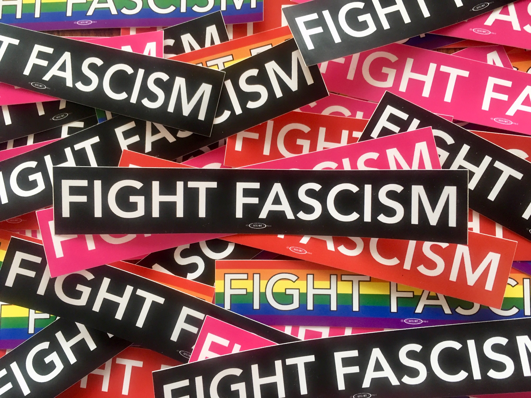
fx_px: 445
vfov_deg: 48.2
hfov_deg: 61.7
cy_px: 199
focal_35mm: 29
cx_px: 266
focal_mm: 4.15
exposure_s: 1/30
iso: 100
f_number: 2.2
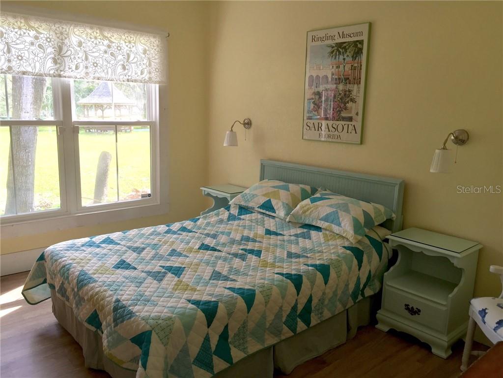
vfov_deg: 48.2
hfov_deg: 61.7
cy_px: 189
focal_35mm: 29
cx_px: 252
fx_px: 421
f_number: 2.2
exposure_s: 1/60
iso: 40
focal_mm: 4.15
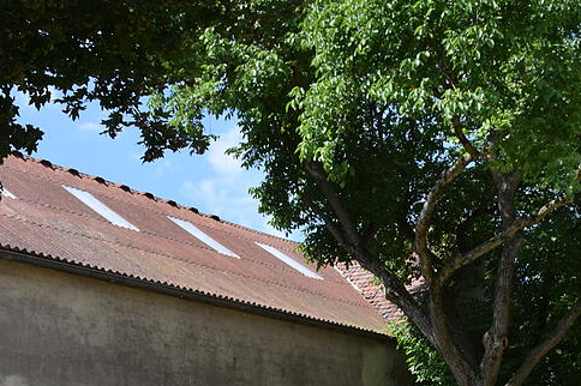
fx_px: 1081
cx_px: 391
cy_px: 403
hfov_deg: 29.9
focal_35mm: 67
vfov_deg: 19.6
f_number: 10
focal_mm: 20
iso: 400
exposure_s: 1/400
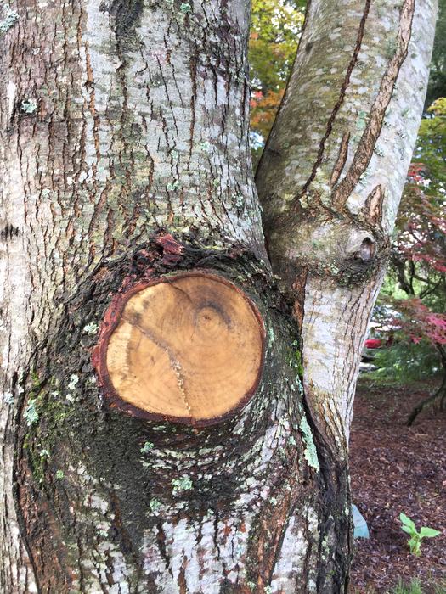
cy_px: 297
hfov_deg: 48.2
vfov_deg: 61.7
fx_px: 498
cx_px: 223
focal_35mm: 29
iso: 40
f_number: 2.2
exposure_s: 1/60
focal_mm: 4.15
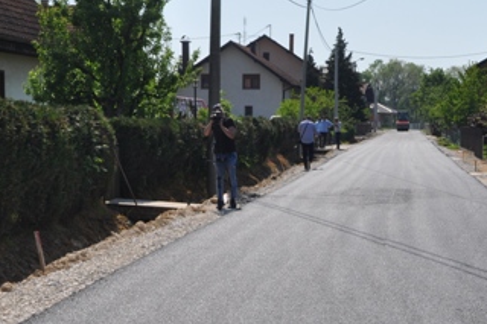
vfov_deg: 17.2
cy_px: 297
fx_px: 1055
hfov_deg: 26.0
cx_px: 265
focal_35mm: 78
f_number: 14
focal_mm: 26
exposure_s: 1/200
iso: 200
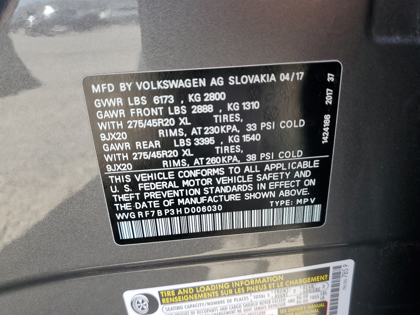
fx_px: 315
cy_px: 158
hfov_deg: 67.3
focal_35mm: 26
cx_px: 210
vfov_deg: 53.1
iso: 50
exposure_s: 1/294
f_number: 1.5
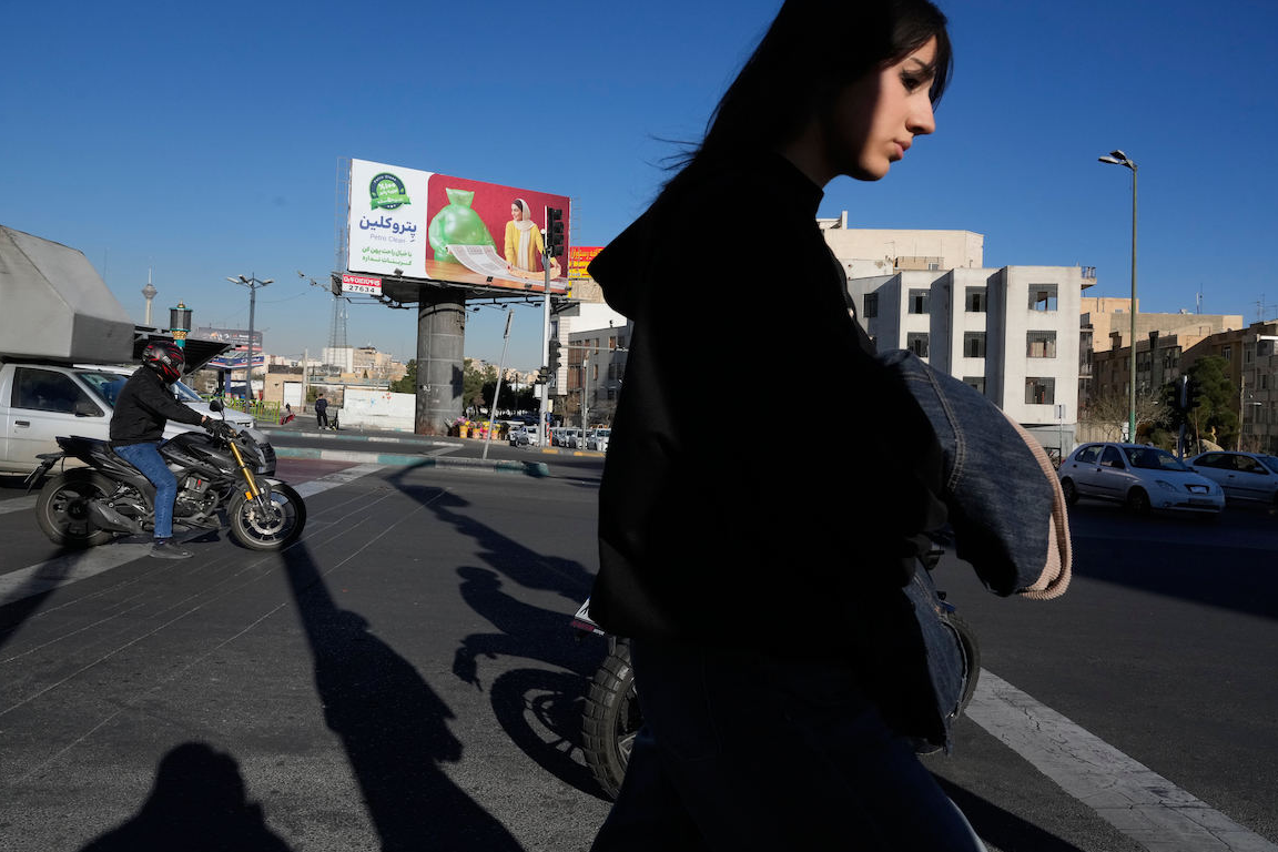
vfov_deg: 51.3
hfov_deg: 71.5
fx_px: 887
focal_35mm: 25
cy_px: 425
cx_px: 636
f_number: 13
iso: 1000
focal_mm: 24
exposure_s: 1/1600
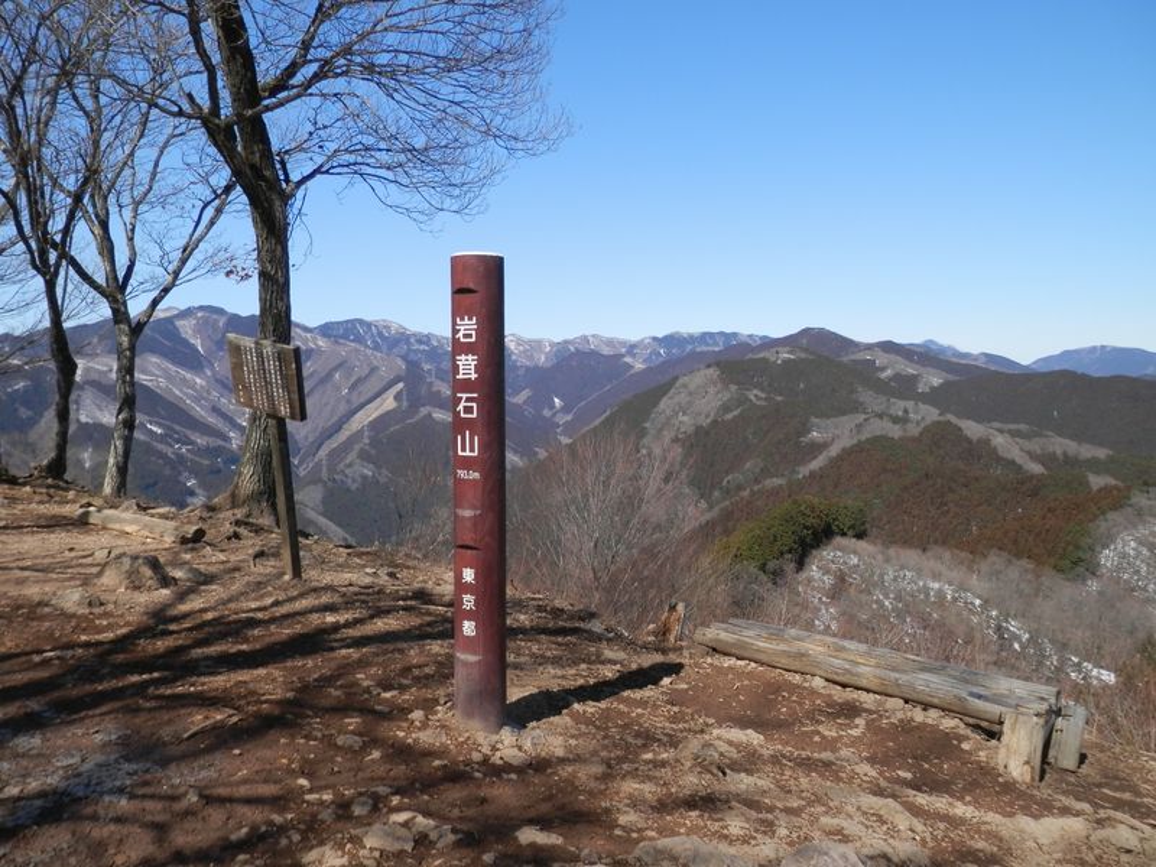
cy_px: 434
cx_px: 578
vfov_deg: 51.4
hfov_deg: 65.3
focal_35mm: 27
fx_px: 902
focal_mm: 5
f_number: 9
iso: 80
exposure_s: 1/100
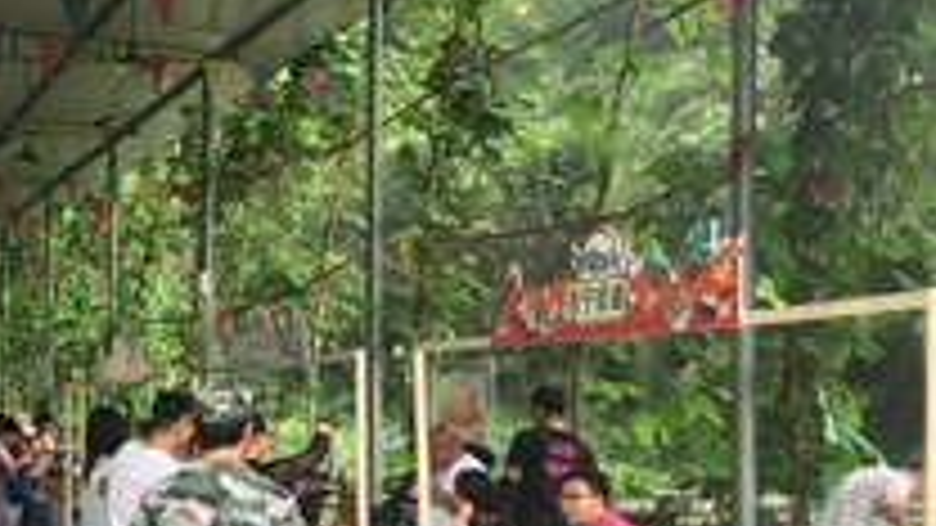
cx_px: -184
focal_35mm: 76
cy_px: 434
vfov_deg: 15.8
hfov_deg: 25.1
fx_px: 1886
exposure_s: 1/116
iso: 25
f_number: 2.2
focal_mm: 4.15
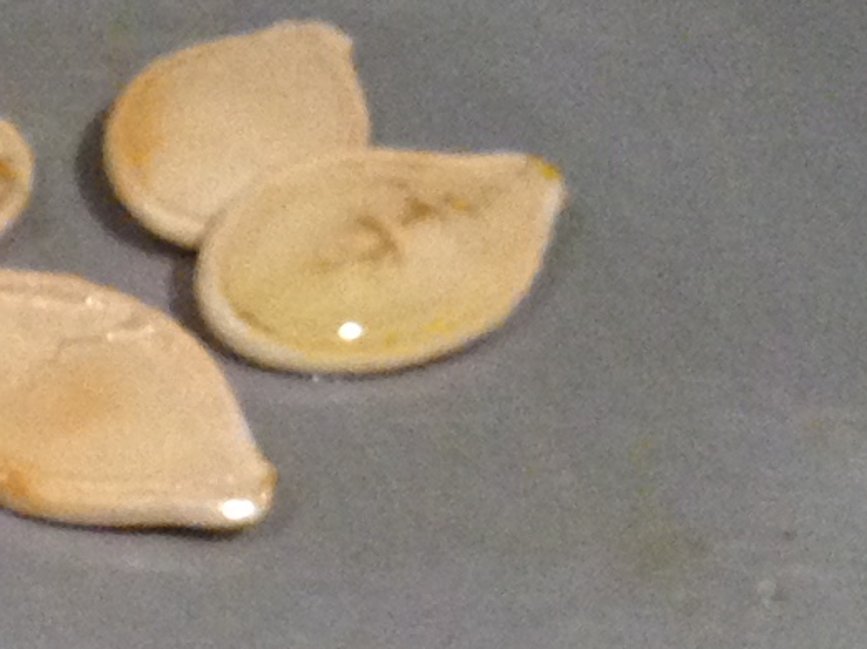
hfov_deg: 8.1
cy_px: 1099
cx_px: -1448
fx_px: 5483
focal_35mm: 219
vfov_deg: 6.6
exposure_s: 1/20
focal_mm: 4.28
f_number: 2.4
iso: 160
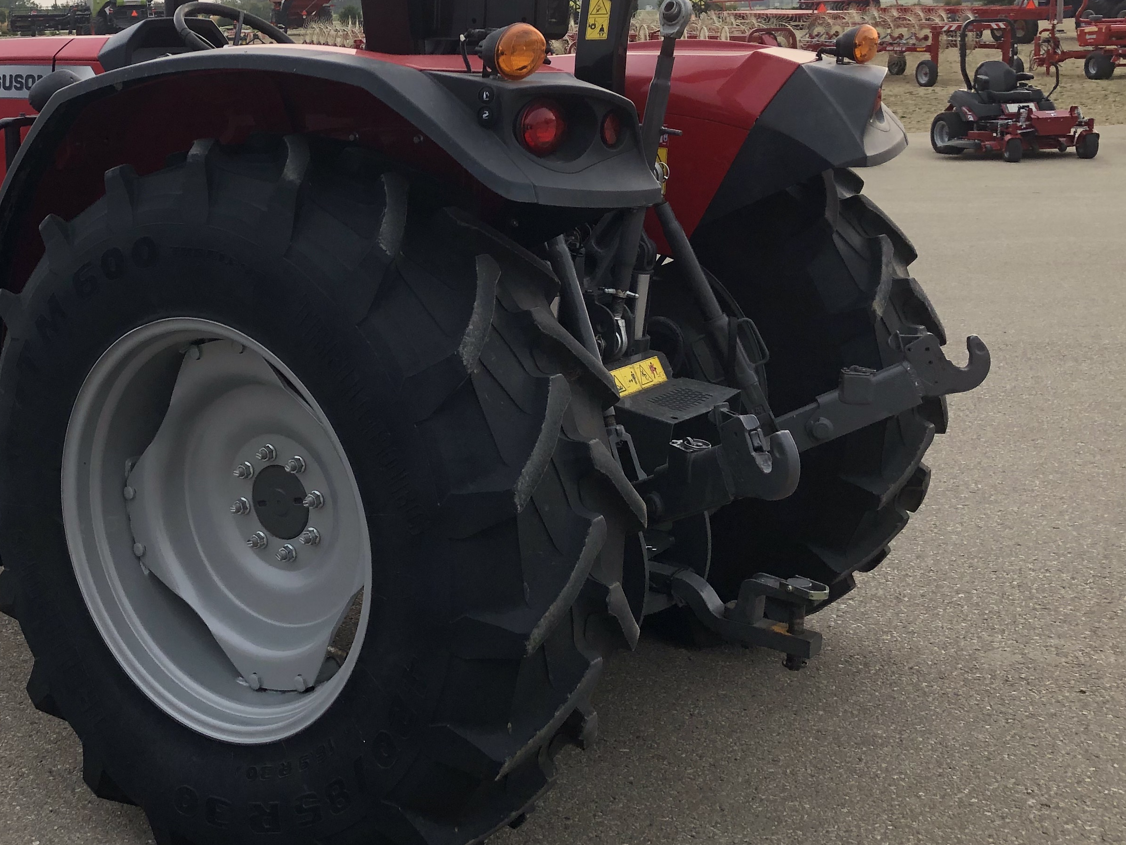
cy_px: 255
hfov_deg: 39.5
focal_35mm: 47
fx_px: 1529
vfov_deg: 30.6
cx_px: 301
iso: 20
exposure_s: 1/979
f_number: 1.8
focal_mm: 3.99
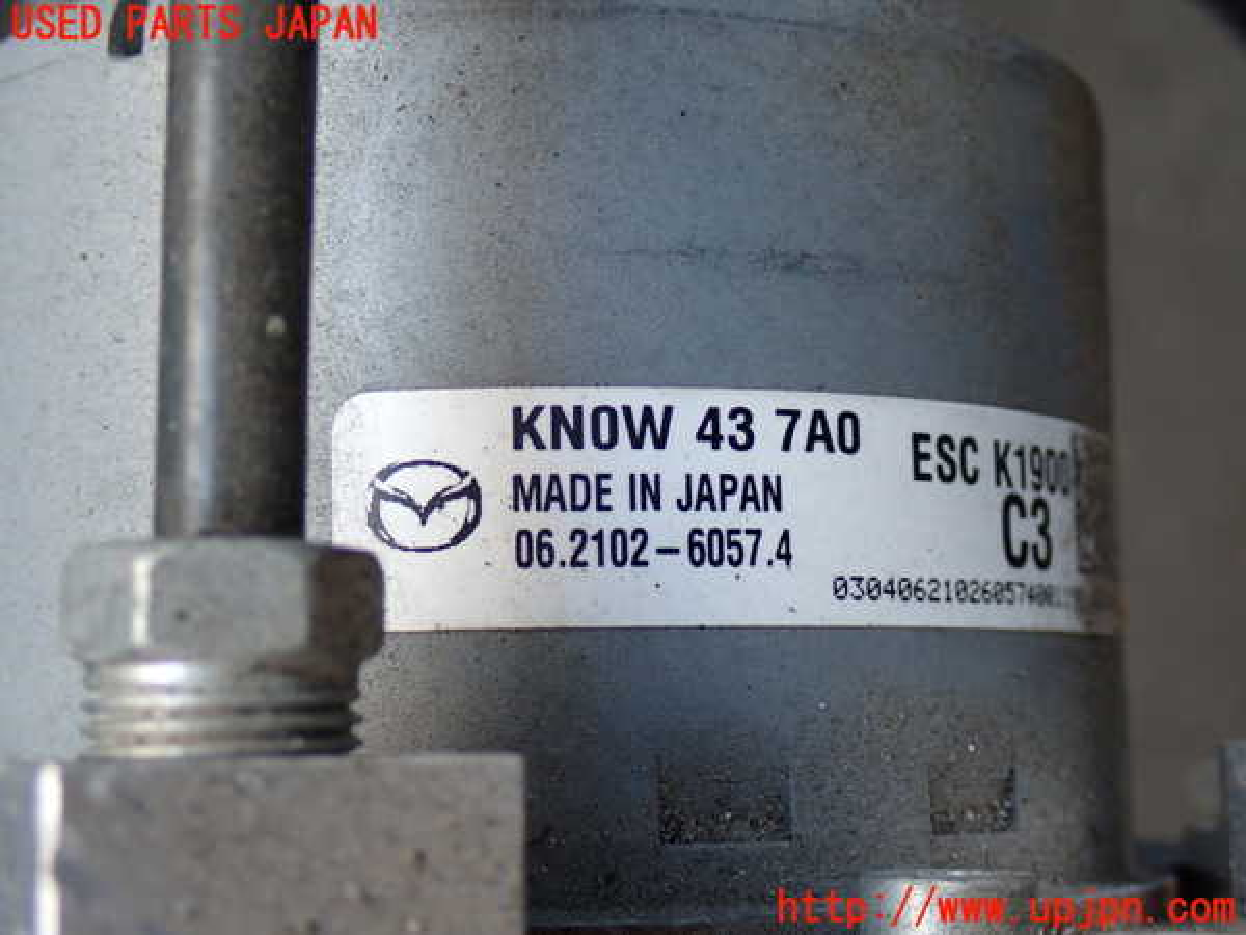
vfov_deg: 23.7
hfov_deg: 31.2
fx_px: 2232
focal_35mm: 62
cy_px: 468
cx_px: 623
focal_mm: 11.09
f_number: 3.6
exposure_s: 1/60
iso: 250
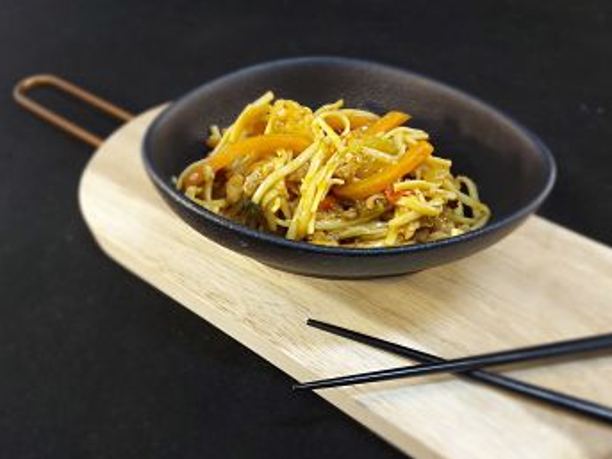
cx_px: 327
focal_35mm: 28
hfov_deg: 63.4
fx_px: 495
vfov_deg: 49.6
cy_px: 254
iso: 125
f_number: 1.8
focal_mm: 5.23
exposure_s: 1/50
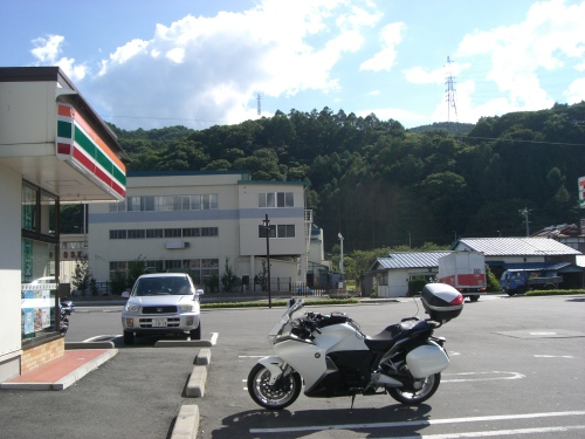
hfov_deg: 49.0
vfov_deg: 37.7
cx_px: 292
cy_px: 220
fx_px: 642
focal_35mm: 38
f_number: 4.3
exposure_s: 1/500
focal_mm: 6.2
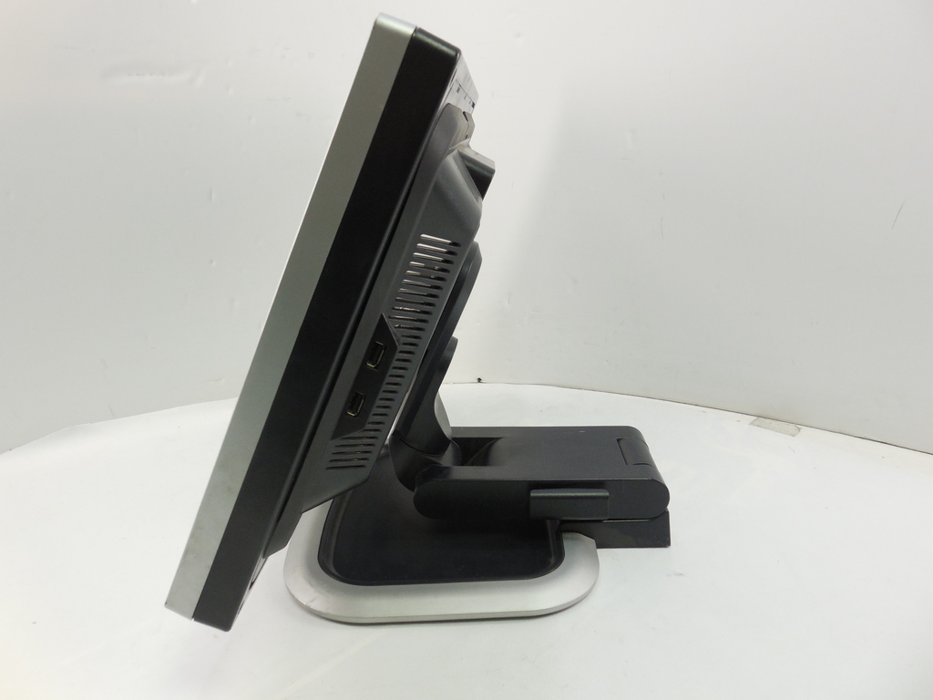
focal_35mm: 26
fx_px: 701
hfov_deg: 67.3
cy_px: 350
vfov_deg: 53.1
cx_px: 466
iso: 220
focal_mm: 4.6
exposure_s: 1/30
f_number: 3.5
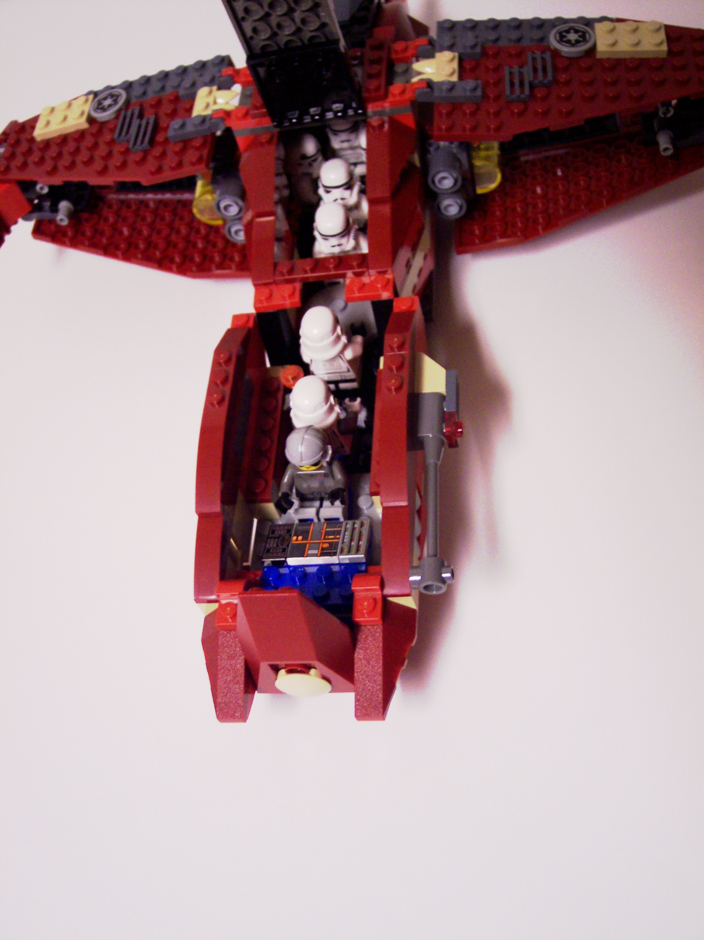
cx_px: 352
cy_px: 470
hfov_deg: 37.7
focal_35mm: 38
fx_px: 1031
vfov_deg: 49.0
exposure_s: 1/20
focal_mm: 8
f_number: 2.8
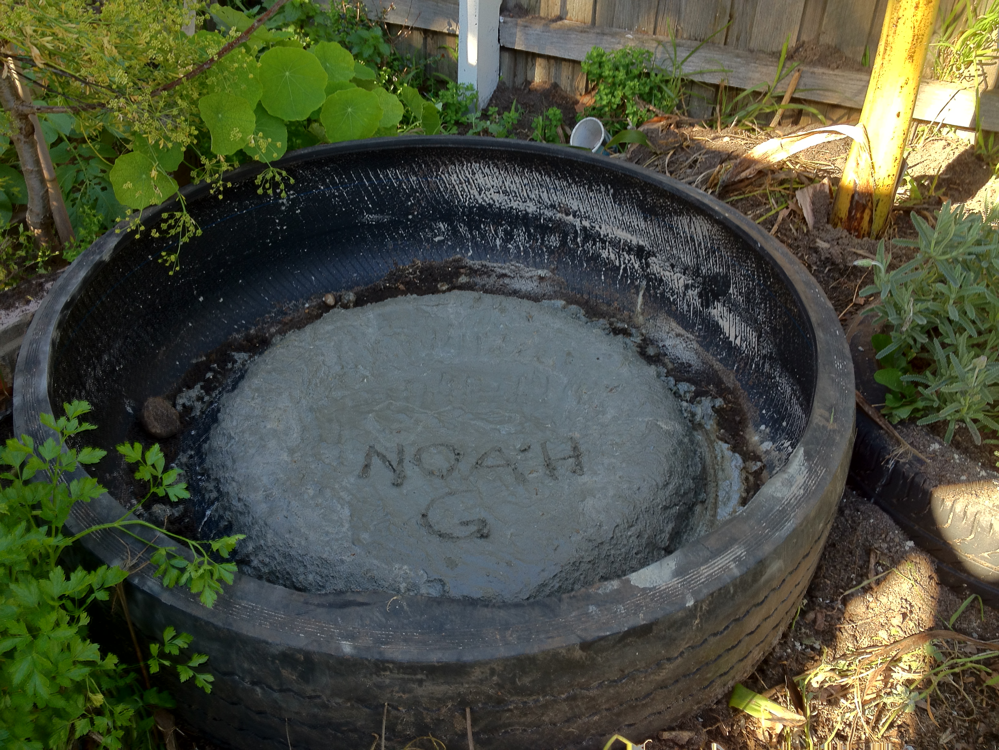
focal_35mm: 35
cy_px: 375
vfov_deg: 40.7
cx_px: 500
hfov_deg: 52.6
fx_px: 1010
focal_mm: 4.28
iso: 64
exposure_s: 1/60
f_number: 2.4
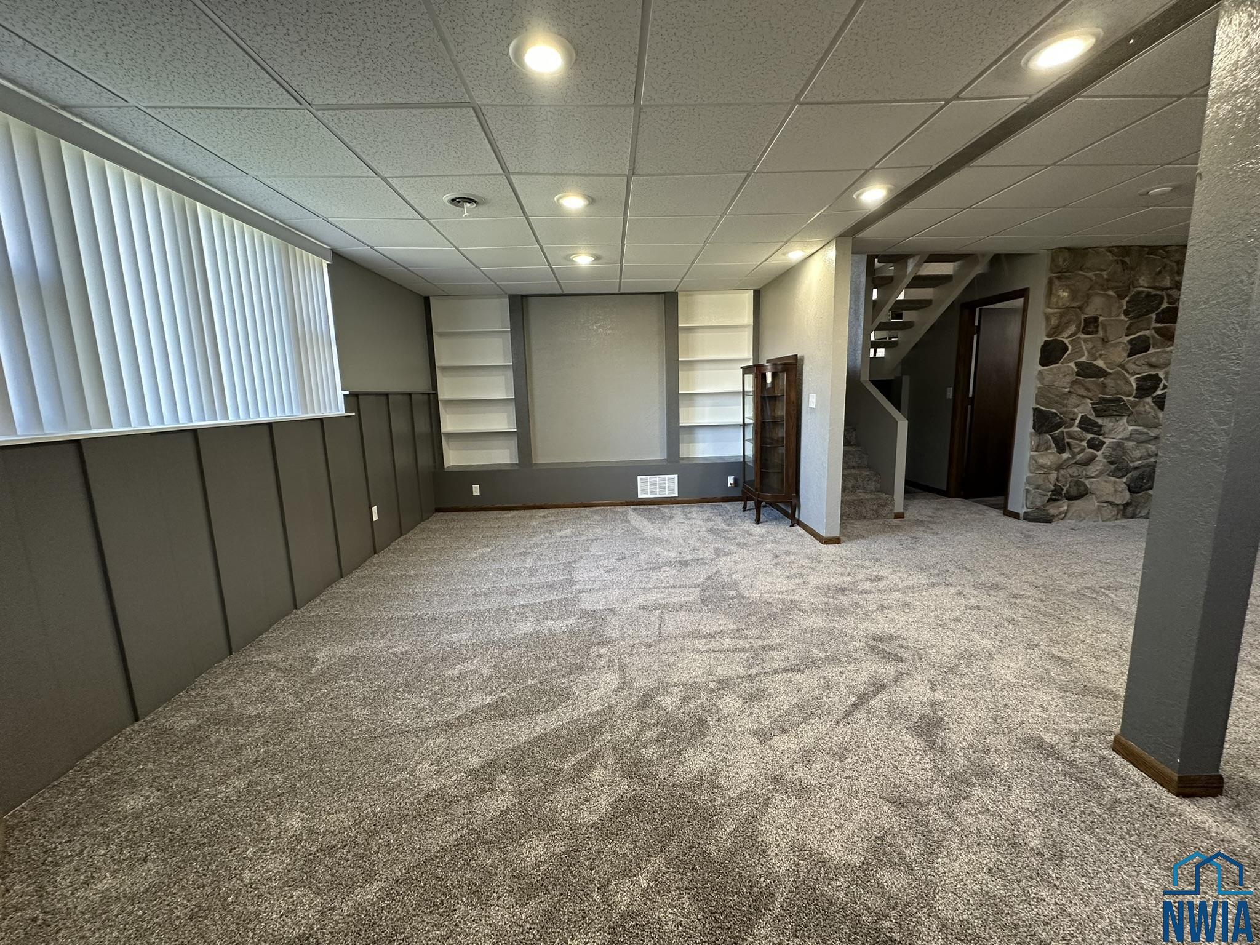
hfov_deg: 102.1
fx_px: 510
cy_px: 472
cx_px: 630
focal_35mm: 14
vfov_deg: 85.7
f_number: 2.2
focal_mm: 2.22
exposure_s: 1/60
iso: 200
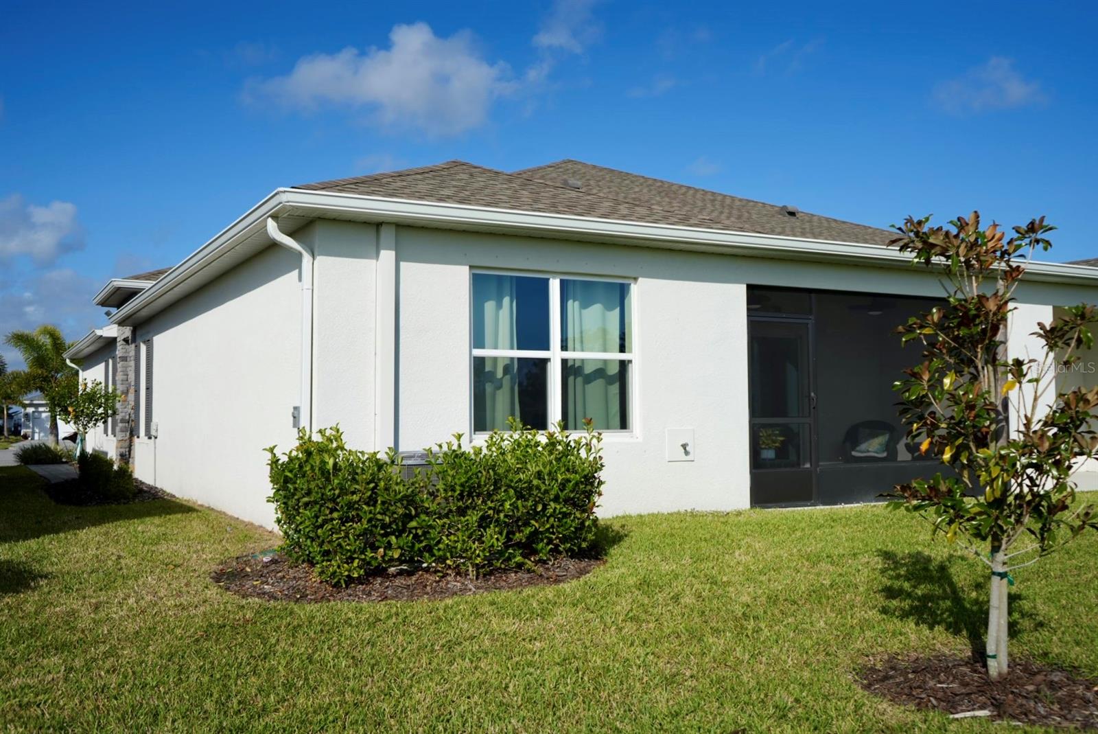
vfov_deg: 40.0
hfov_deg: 57.2
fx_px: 1007
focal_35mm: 33
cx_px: 549
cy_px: 367
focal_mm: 33
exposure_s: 1/8000
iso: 320
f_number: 4
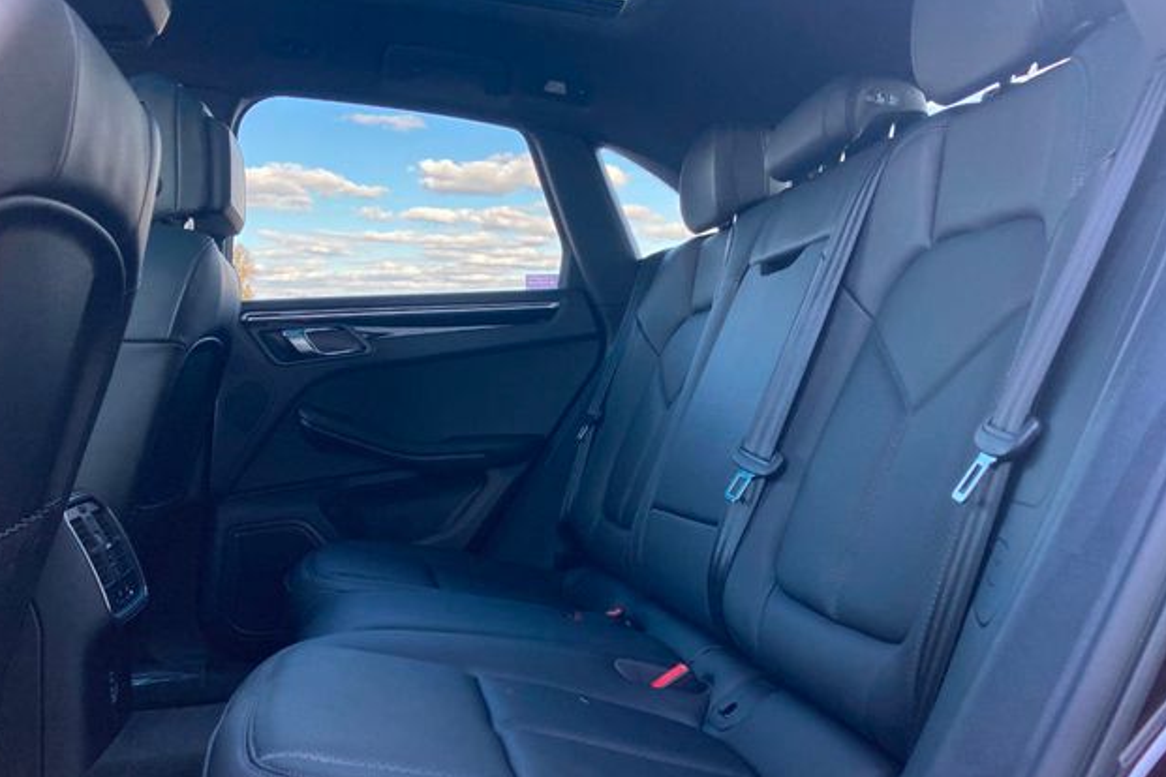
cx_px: 575
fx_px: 972
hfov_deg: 61.9
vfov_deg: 43.5
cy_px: 432
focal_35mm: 30
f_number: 1.8
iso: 40
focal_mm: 3.99
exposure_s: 1/121
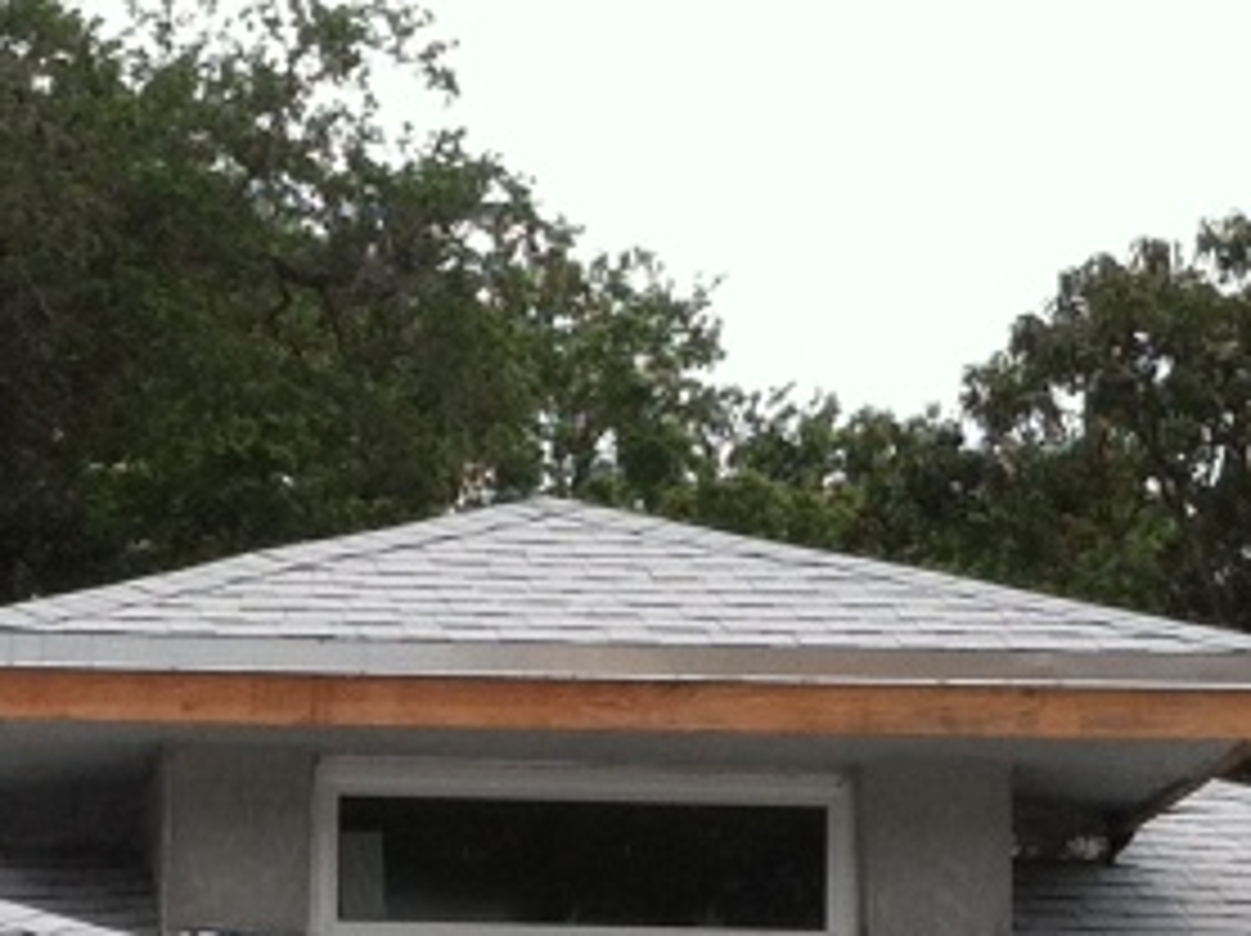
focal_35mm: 163
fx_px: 5886
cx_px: 302
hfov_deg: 12.1
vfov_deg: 8.9
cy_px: 1296
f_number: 2.8
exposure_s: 1/833
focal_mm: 3.85
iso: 80
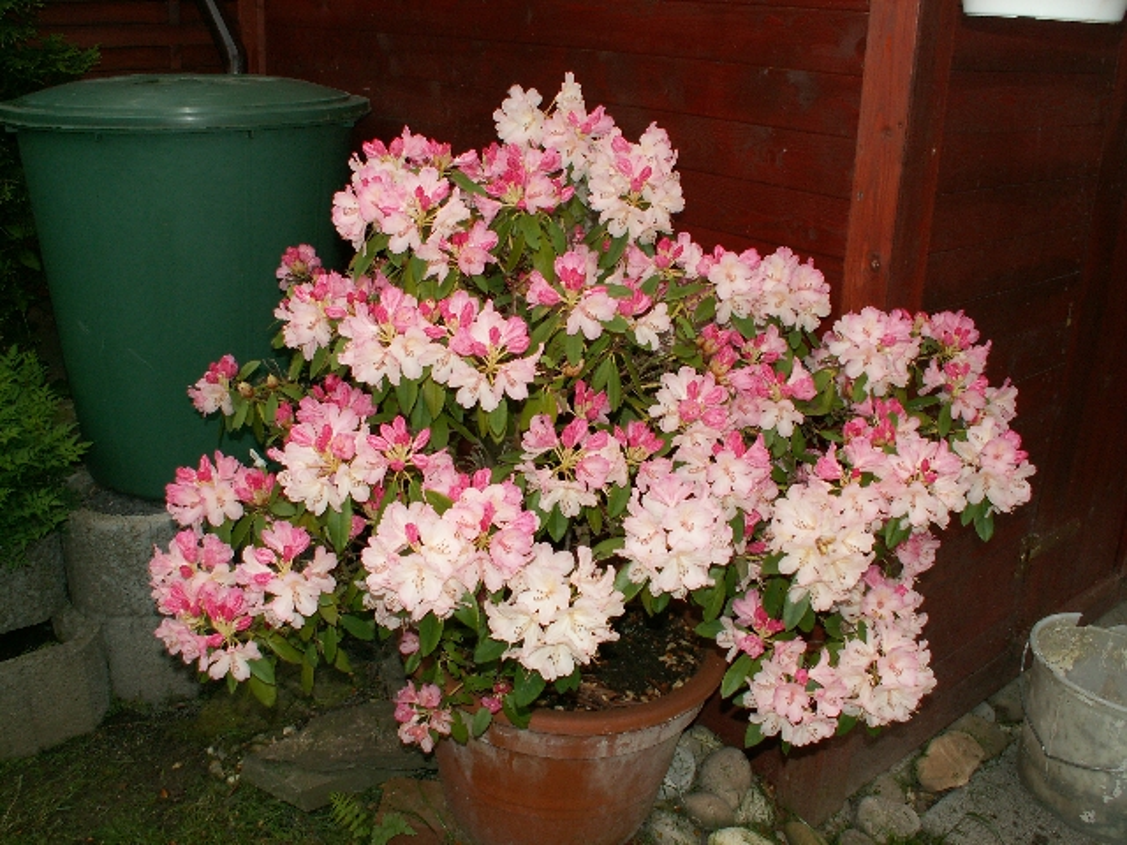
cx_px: 564
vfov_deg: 40.7
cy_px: 422
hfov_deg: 52.6
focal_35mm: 35
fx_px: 1140
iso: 50
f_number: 3.2
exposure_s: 1/500
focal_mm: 5.86
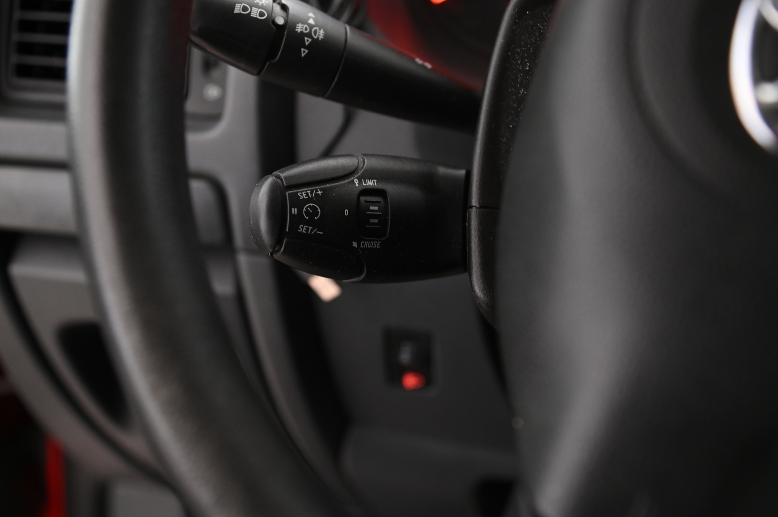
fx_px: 1080
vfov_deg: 26.9
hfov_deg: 39.6
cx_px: 389
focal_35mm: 50
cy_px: 258
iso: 2000
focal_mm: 50
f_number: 4
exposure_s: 1/10
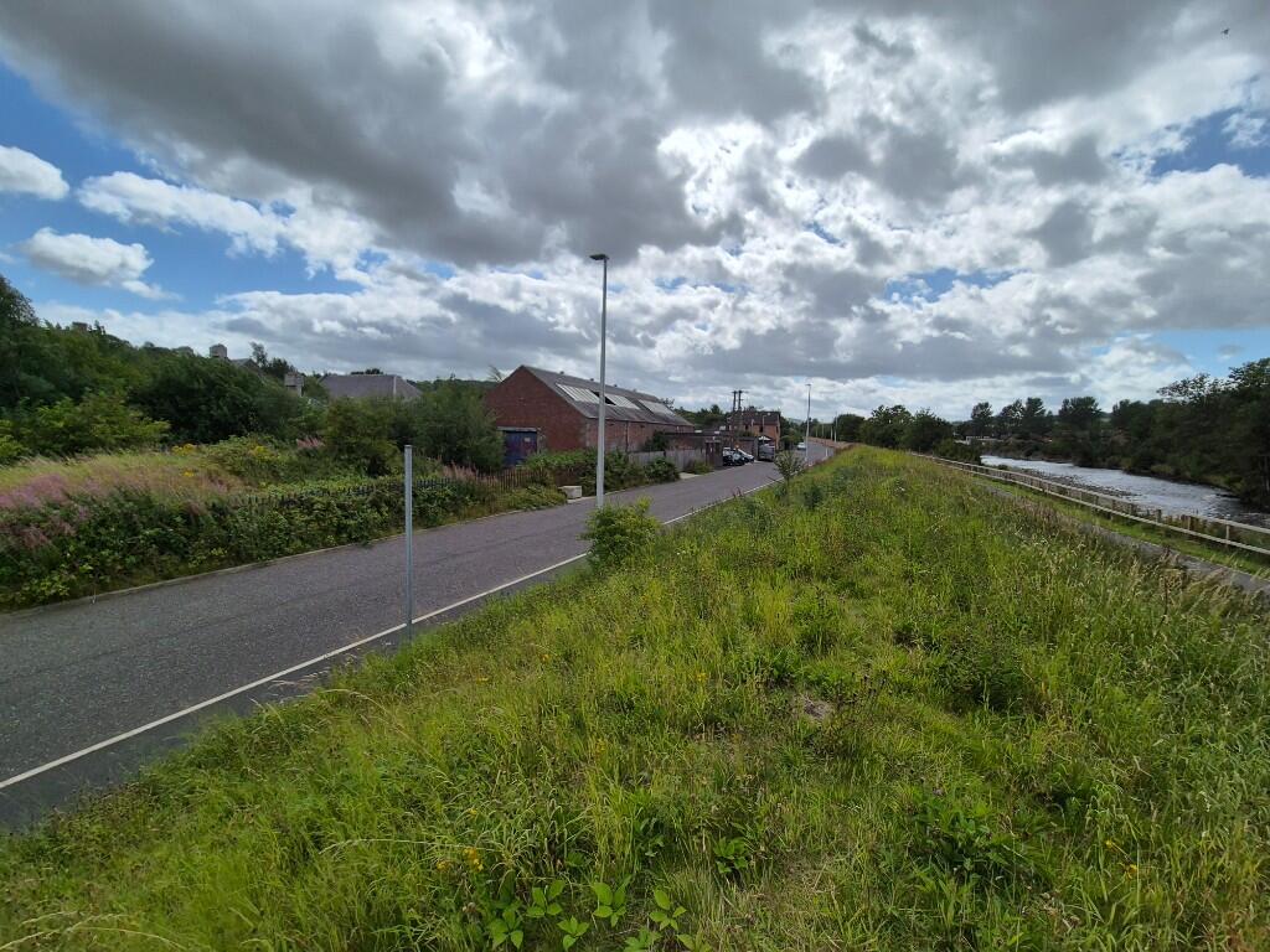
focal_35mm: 13
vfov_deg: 89.9
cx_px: 635
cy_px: 476
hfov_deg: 106.2
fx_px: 477
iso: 50
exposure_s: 1/4240
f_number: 2.2
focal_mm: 2.2
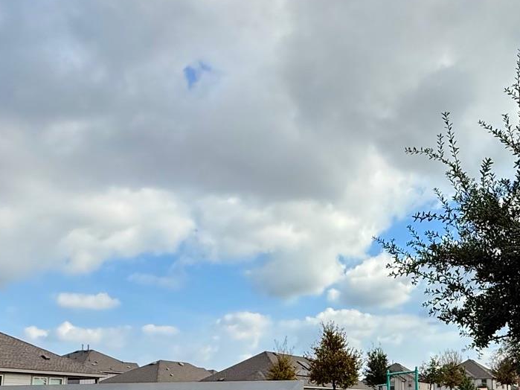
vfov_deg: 33.9
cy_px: 324
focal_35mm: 41
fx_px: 616
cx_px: 394
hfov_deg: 44.2
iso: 50
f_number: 2.2
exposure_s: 1/2611
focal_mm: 2.22
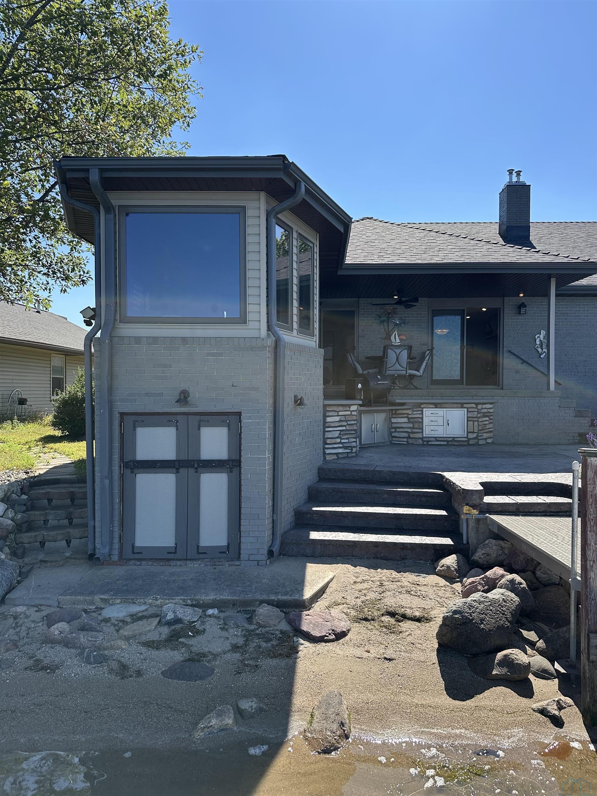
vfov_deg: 71.6
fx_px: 552
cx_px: 298
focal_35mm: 24
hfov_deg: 56.8
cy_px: 398
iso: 80
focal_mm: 6.86
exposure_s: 1/2967
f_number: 1.78
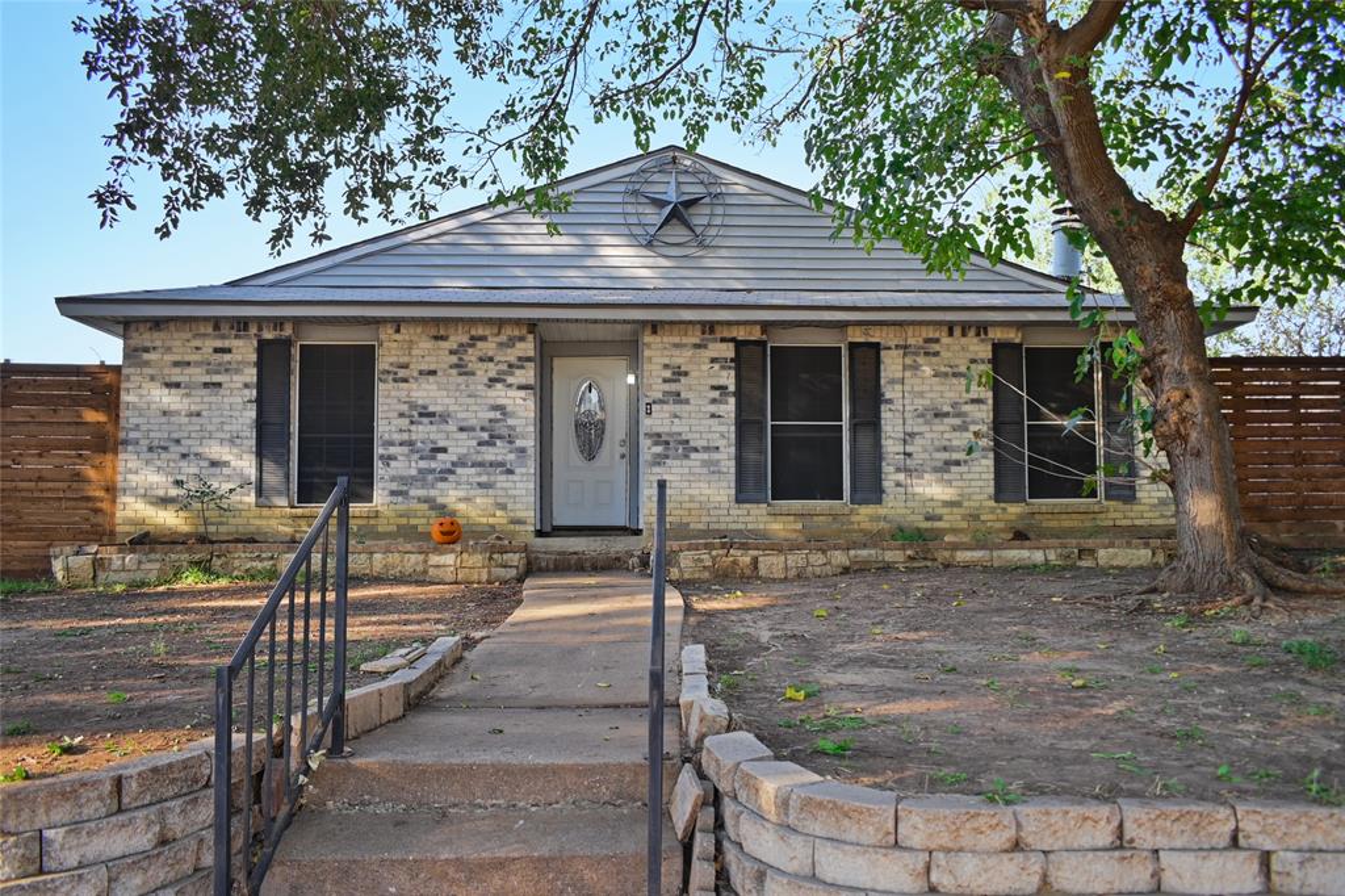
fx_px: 1008
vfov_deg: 47.9
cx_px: 672
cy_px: 448
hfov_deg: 67.4
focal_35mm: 27
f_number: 4.5
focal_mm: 18
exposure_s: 1/80
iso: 200
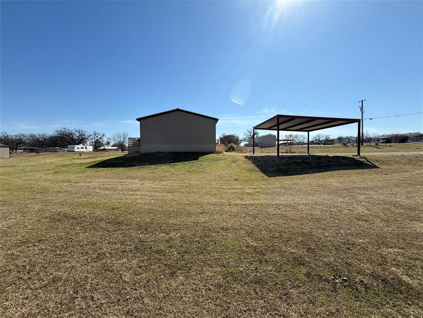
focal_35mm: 14
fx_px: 171
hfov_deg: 102.1
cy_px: 159
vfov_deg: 85.7
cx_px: 212
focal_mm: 2.22
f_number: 2.2
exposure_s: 1/2841
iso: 50
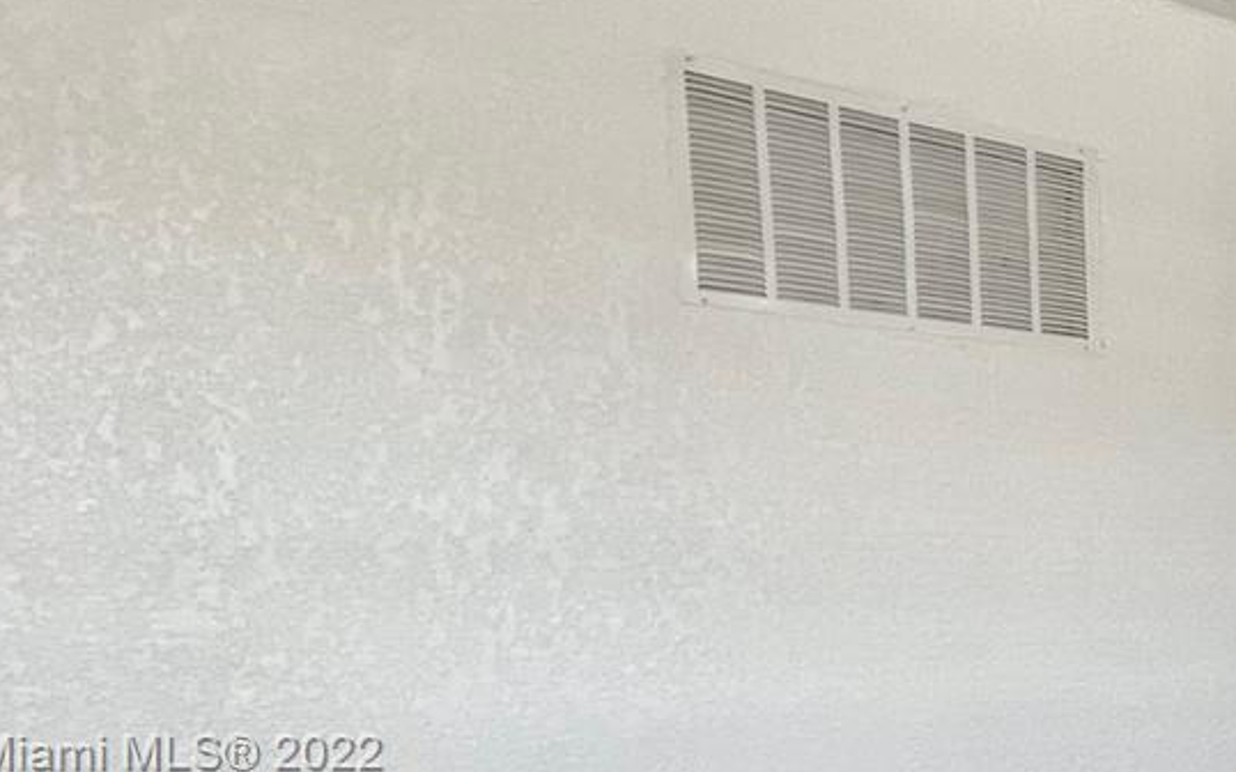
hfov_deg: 36.9
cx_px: 1484
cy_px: 756
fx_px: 1381
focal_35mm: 41
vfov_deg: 29.4
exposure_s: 1/122
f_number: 1.8
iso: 50
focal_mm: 1.57
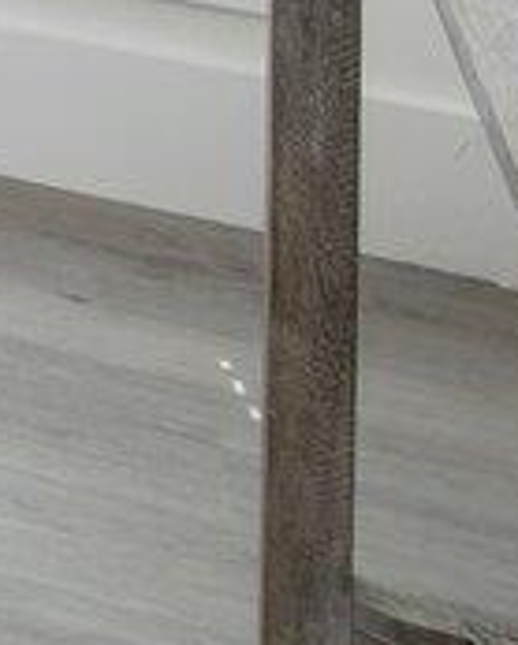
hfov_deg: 5.7
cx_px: -2348
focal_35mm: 155
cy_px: -1253
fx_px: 2963
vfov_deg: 9.7
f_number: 9
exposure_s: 1/60
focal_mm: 14
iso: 125
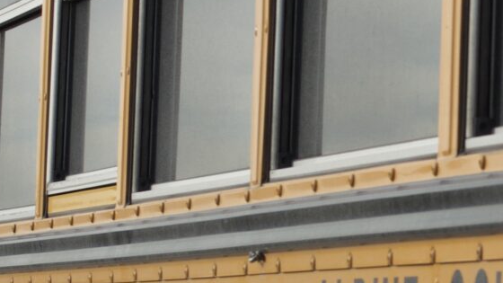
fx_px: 4215
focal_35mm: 316
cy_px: 207
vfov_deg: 3.8
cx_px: 517
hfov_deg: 6.8
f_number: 7.1
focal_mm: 44
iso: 100
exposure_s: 1/200
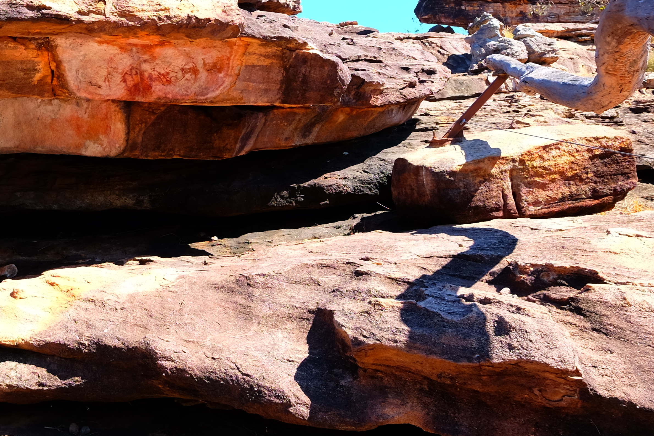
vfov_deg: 40.4
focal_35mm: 31
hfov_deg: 56.7
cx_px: 149
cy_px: 81
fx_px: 563
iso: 200
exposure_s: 1/200
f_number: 5.6
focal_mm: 10
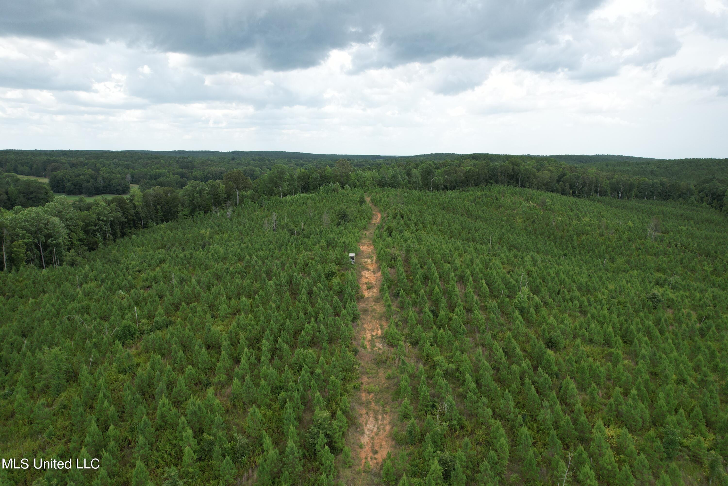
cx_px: 364
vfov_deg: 57.2
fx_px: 445
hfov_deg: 78.6
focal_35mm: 22
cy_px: 243
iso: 100
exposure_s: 1/725
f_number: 2.8
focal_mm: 8.38
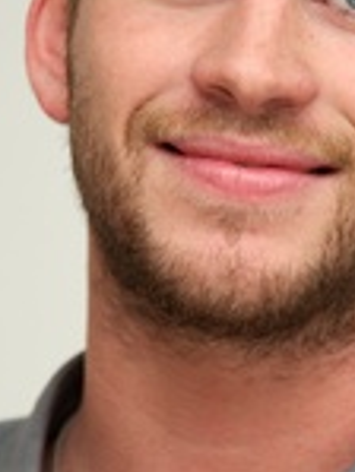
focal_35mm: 592
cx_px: 314
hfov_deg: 2.5
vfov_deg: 3.3
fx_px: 8083
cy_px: 250
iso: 400
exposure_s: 1/60
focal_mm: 230
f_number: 6.3
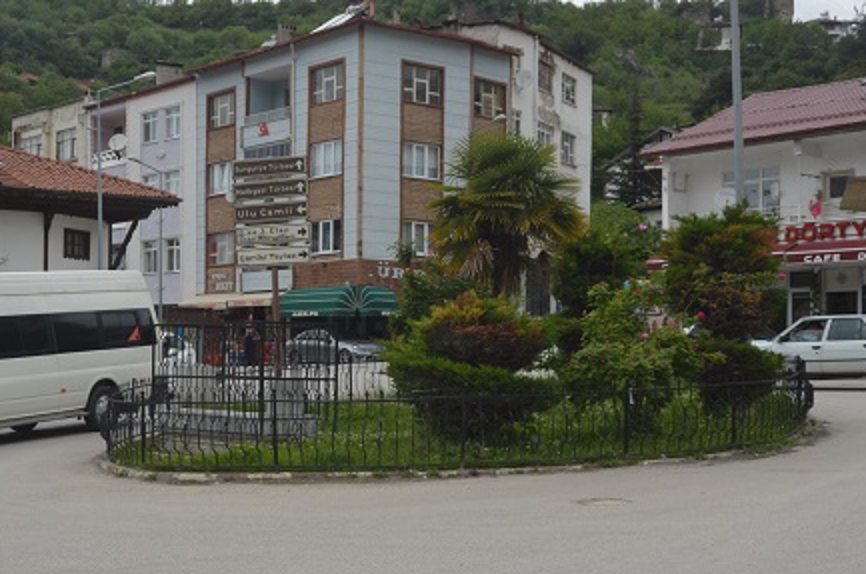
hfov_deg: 36.6
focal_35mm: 54
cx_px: 306
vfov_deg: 24.9
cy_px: 330
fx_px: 1297
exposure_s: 1/250
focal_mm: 26
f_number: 8
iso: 100
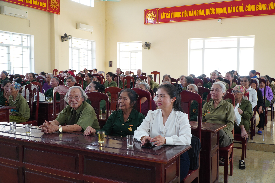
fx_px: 275
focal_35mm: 36
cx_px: 138
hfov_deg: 53.2
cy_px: 92
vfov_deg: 36.8
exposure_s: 1/40
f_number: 5.6
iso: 400
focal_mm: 24
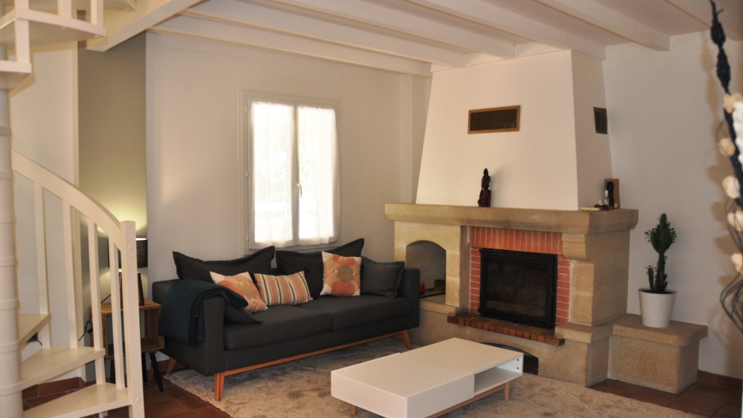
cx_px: 372
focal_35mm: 29
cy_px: 216
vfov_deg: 40.2
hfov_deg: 66.1
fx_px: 571
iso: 500
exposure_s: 1/80
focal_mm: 18
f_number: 3.5
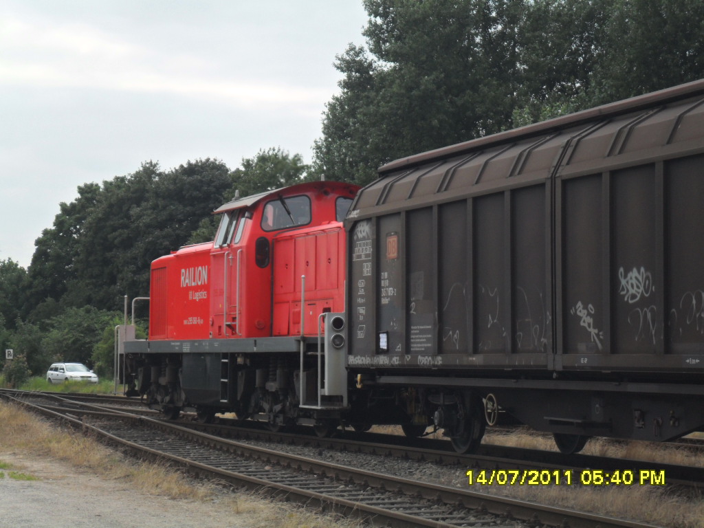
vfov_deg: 13.7
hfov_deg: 18.2
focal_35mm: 108
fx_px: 2196
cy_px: 264
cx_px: 352
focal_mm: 19.6
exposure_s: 1/250
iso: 100
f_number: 5
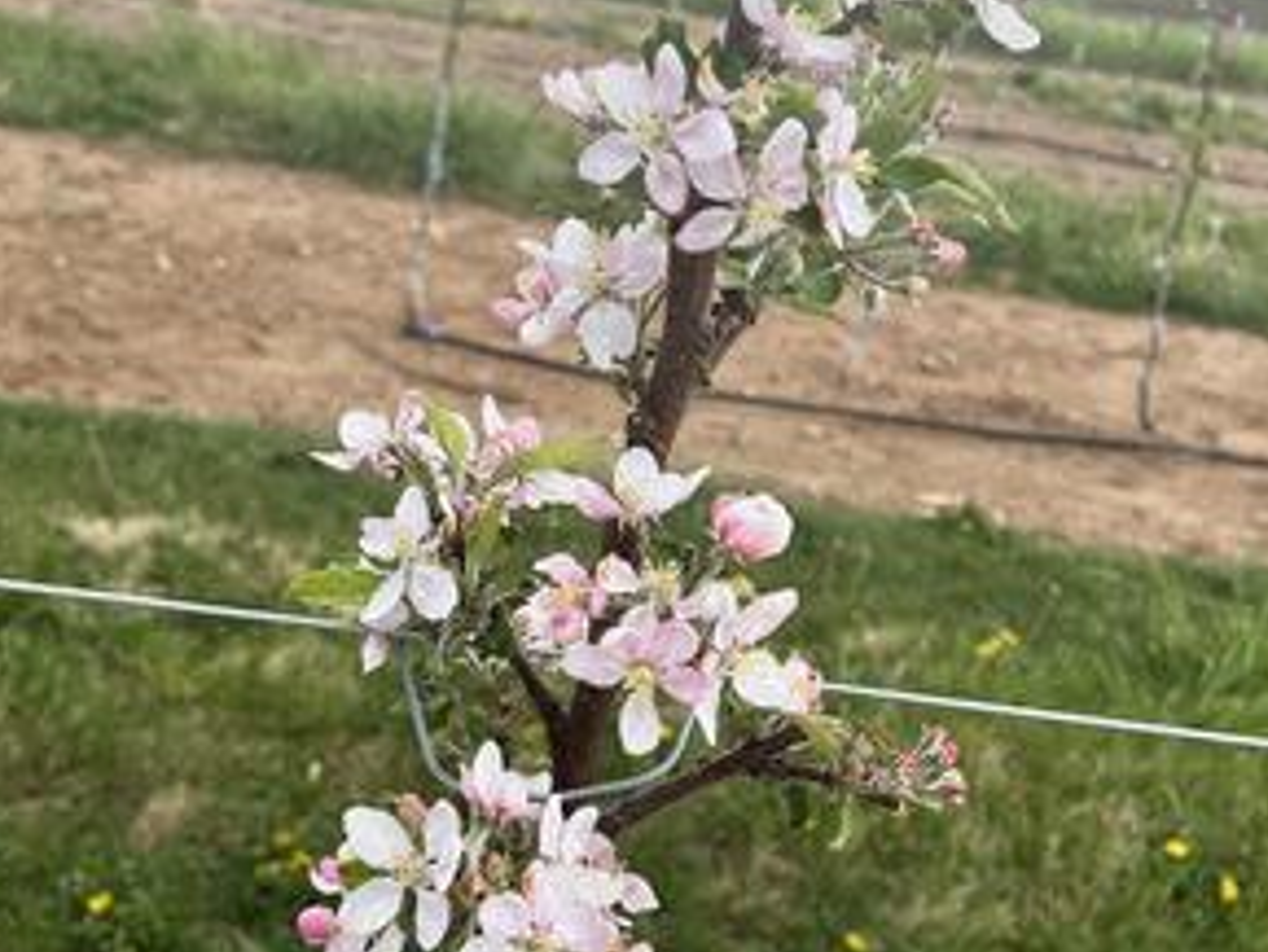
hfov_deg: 51.3
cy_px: 597
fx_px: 1319
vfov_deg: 39.4
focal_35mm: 36
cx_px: 641
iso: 50
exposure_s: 1/171
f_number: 1.5
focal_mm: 5.7
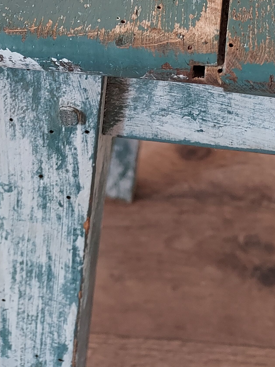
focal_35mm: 57
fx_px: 604
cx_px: 184
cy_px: -21
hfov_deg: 25.5
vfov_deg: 30.7
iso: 320
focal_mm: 4.6
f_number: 1.8
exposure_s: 1/50
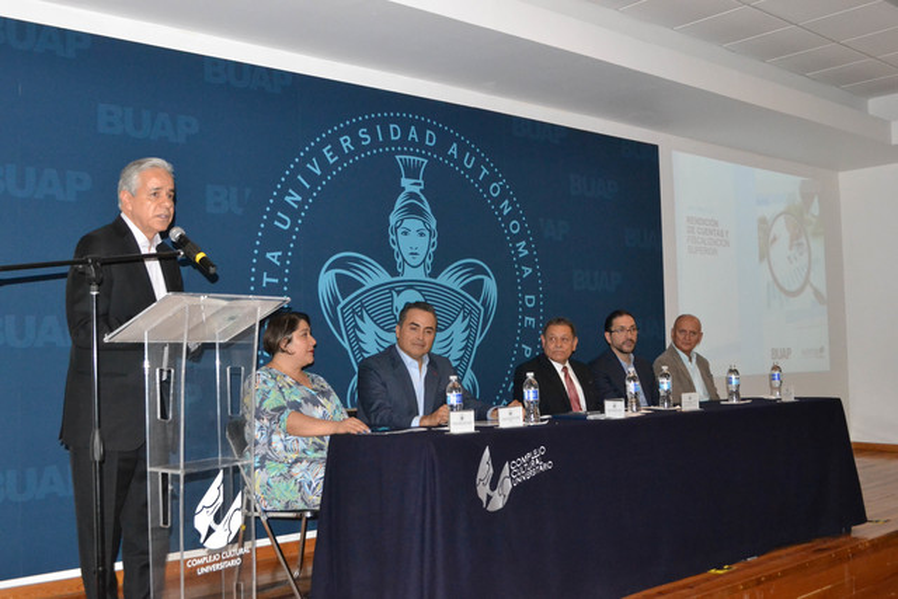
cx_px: 449
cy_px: 300
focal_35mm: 39
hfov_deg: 49.5
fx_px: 973
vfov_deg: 34.2
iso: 3200
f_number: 8
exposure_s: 1/125
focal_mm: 26
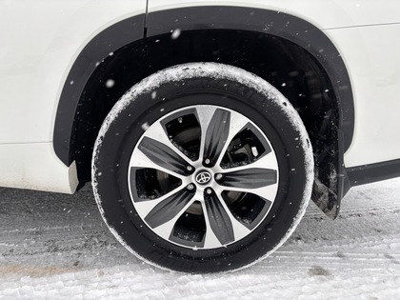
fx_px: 300
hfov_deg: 67.3
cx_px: 200
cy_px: 150
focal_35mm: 26
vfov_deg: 53.1
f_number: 1.6
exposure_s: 1/121
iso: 40
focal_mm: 5.96
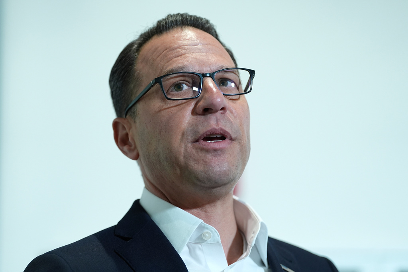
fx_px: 1530
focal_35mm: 135
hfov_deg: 15.2
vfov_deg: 10.2
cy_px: 136
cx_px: 204
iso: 1250
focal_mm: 135
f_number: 2.8
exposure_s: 1/400
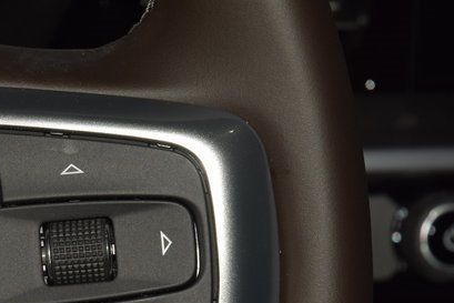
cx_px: 80
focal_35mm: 263
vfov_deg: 5.2
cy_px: 246
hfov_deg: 7.8
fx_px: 3318
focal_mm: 70
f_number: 8
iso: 100
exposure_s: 1/125
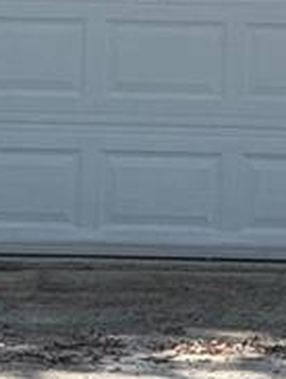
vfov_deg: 6.0
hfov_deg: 4.7
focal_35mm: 314
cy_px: -607
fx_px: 3447
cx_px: 276
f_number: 1.78
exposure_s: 1/672
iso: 64
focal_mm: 6.76
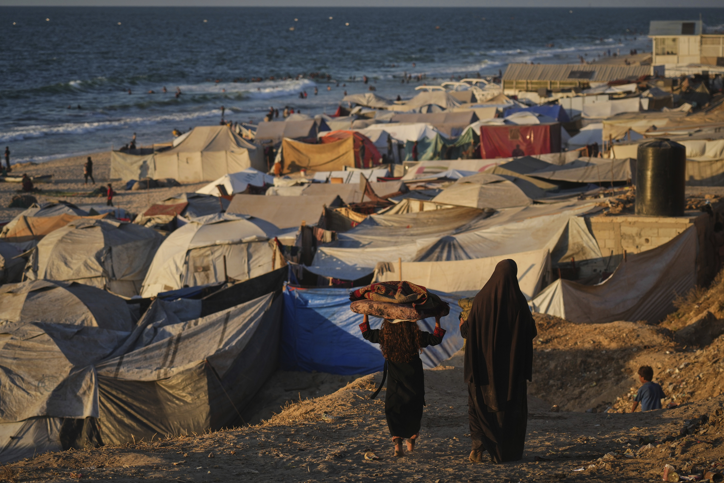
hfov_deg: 19.5
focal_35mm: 105
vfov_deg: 13.0
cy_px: 242
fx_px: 2112
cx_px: 362
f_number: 4.5
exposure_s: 1/2000
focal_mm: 105
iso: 400
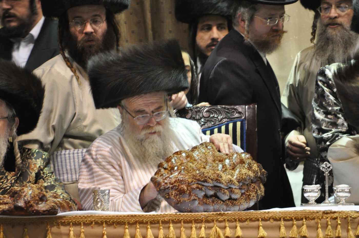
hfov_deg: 4.6
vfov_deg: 3.0
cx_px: 180
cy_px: 119
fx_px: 4481
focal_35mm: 450
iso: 1600
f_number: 5.6
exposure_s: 1/80
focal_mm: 300
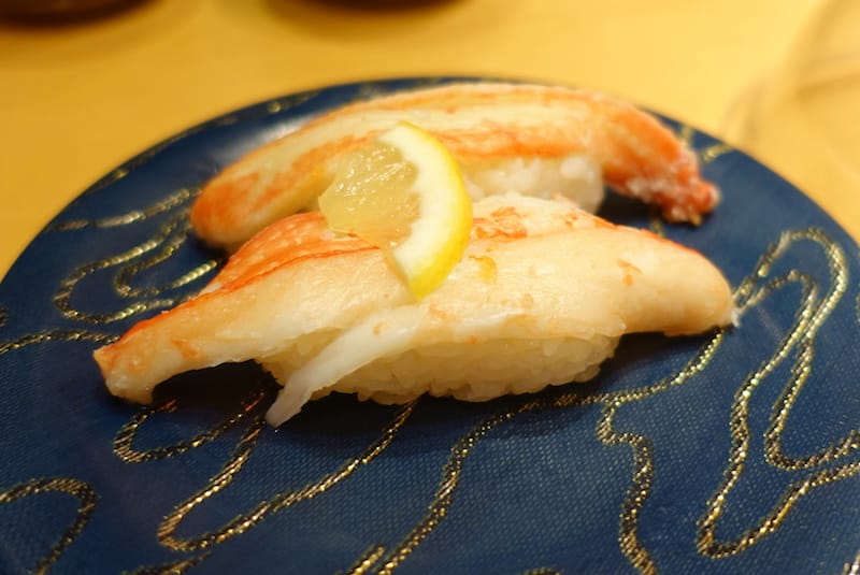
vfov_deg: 53.2
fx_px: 574
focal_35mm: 24
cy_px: 288
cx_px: 430
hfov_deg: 73.7
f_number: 1.8
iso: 200
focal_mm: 8.8
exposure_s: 1/30
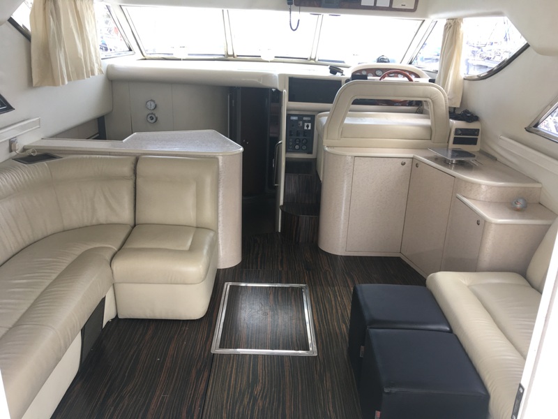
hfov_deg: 61.7
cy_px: 210
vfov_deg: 48.2
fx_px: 467
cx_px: 279
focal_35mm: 29
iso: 32
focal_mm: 4.15
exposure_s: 1/100
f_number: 2.2
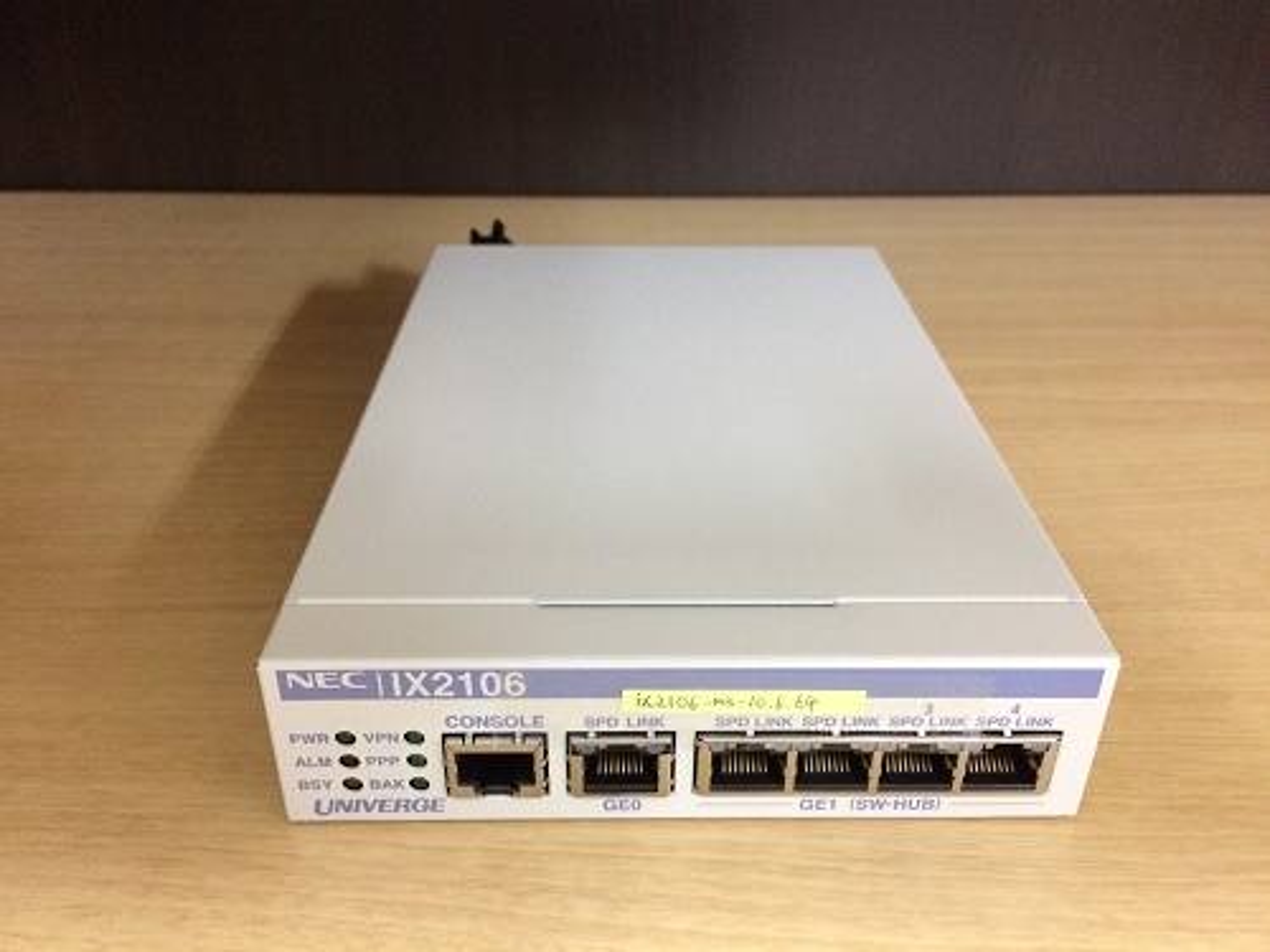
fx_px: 1064
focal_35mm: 29
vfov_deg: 48.2
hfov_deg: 61.7
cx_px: 635
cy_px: 476
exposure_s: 1/15
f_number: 2.2
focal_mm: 4.15
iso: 320
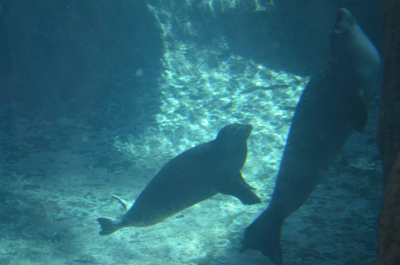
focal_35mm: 82
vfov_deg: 16.5
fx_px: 915
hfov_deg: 24.7
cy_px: 132
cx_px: 200
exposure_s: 1/125
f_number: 5.6
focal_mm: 55
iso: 400
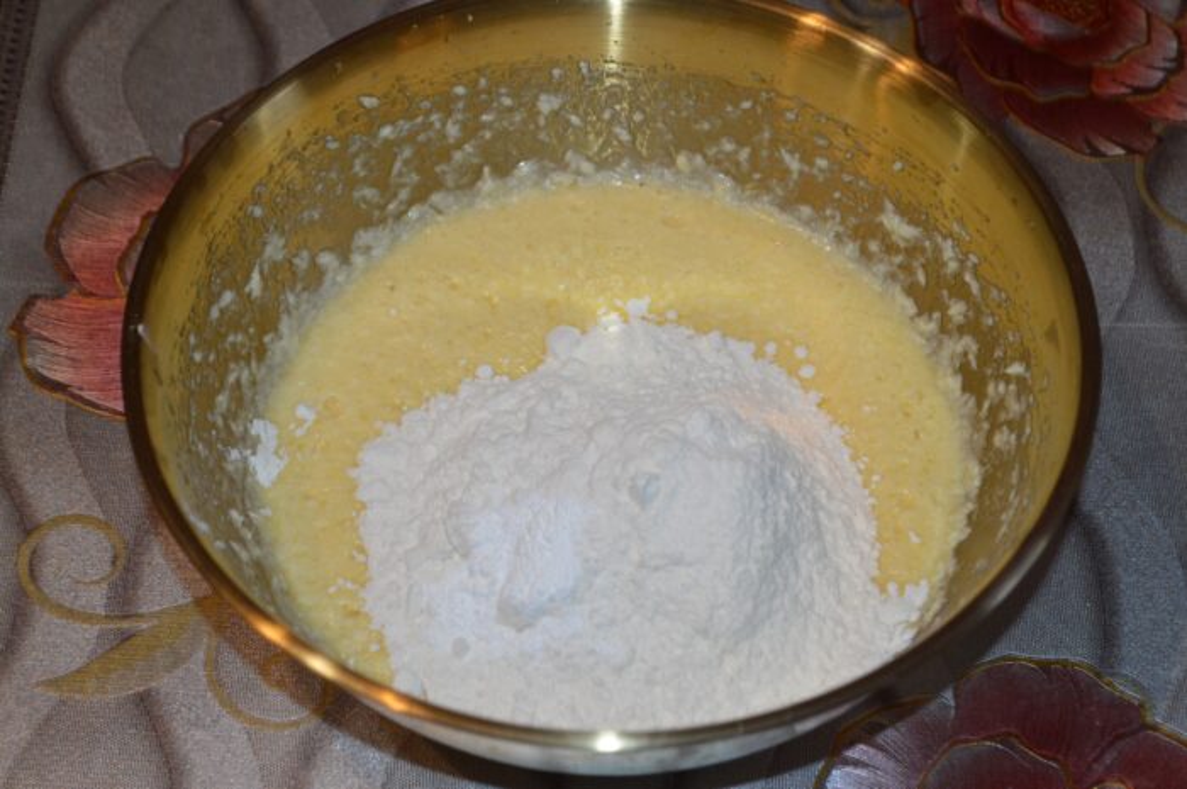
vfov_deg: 18.9
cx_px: 594
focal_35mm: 72
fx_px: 2371
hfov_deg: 28.1
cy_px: 394
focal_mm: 48
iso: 720
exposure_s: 1/60
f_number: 5.3
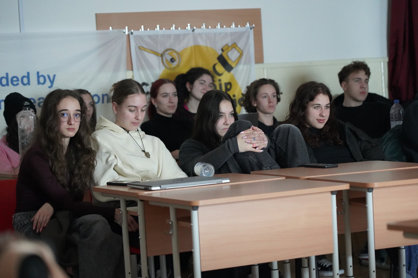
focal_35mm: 105
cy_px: 139
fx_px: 1219
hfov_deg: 19.5
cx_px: 209
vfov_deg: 13.0
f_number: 4
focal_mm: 105
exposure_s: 1/40
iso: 12800
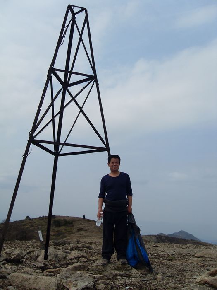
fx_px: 309
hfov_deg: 38.7
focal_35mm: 37
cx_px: 108
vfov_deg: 50.1
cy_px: 145
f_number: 7
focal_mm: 6.3
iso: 80
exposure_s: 1/500
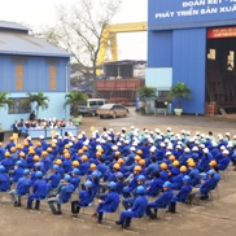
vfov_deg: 24.3
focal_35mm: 71
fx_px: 548
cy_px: 105
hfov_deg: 23.9
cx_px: 41
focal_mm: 34
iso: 500
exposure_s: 1/200
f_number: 5.6
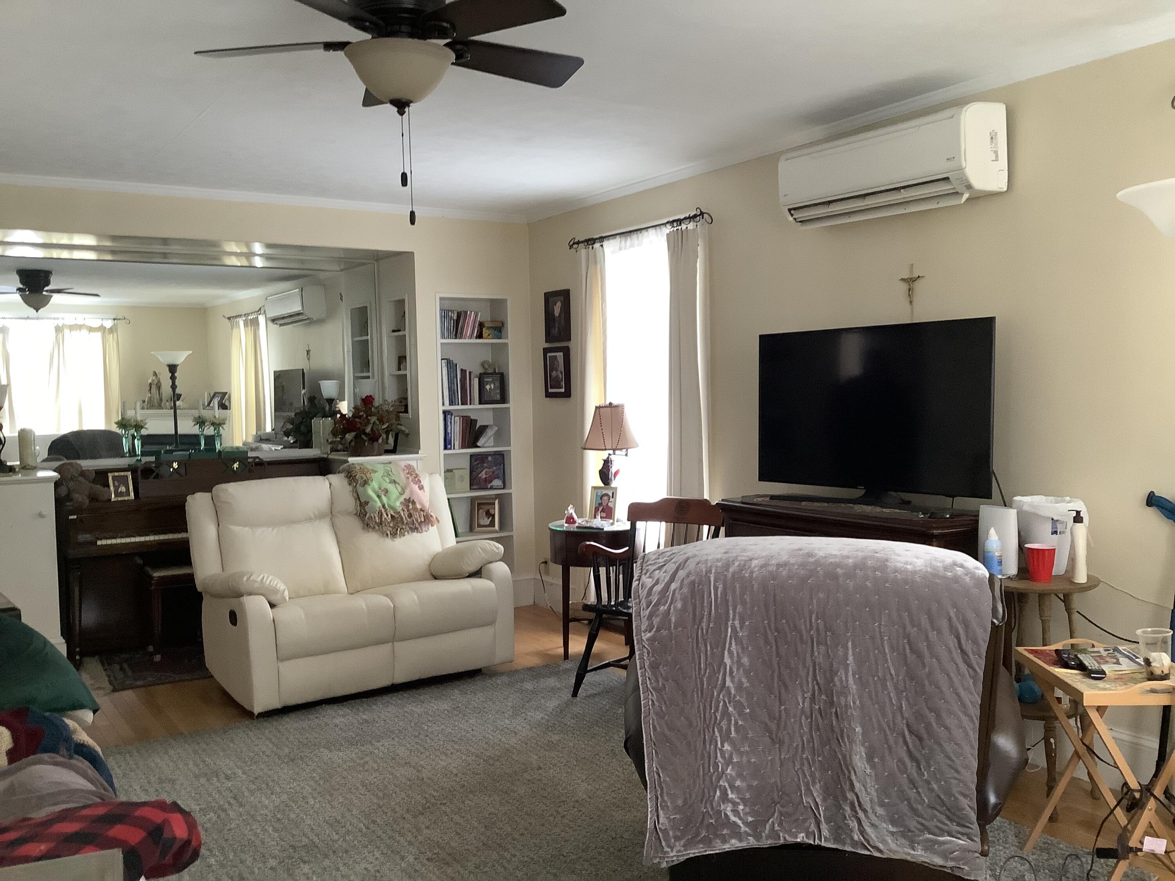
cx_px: 588
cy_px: 440
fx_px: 1052
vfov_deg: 45.4
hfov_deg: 58.4
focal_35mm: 31
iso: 250
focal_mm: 3.3
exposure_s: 1/33
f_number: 2.4
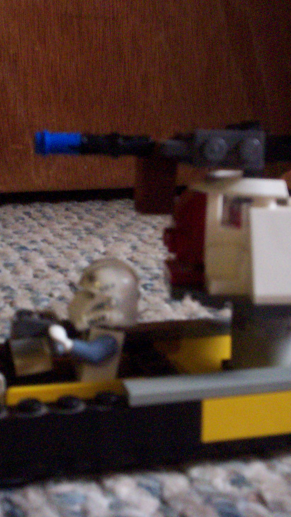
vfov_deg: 39.2
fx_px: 727
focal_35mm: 53
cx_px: 138
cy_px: 259
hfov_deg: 22.6
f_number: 4.5
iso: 400
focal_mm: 5.9
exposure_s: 1/8
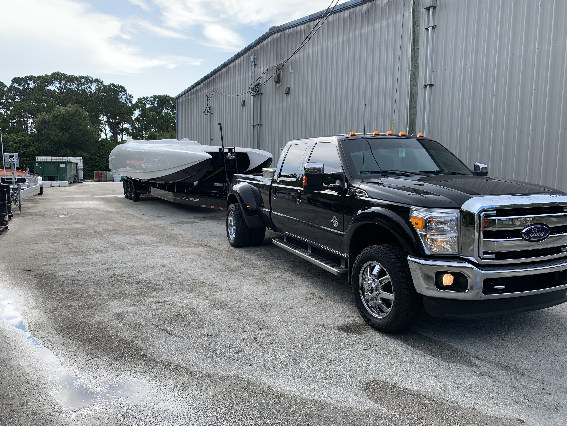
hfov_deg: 67.3
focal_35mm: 26
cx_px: 284
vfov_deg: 53.1
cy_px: 213
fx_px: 426
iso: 25
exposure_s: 1/743
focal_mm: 4.25
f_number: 1.8
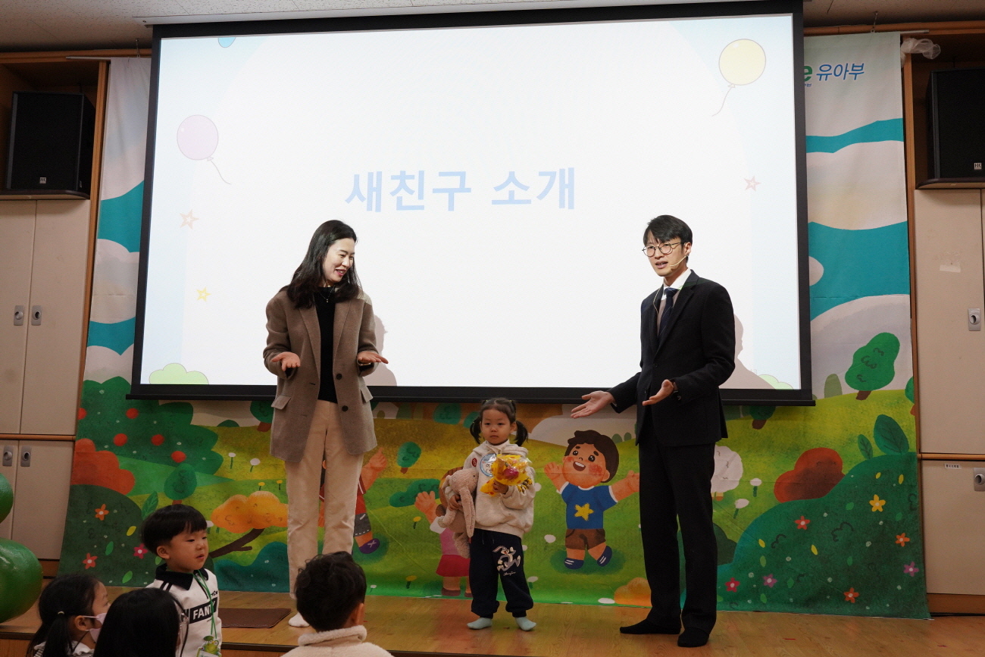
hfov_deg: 51.9
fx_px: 1012
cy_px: 328
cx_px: 492
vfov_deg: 35.9
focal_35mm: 37
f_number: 5.6
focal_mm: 37
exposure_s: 1/250
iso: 2500
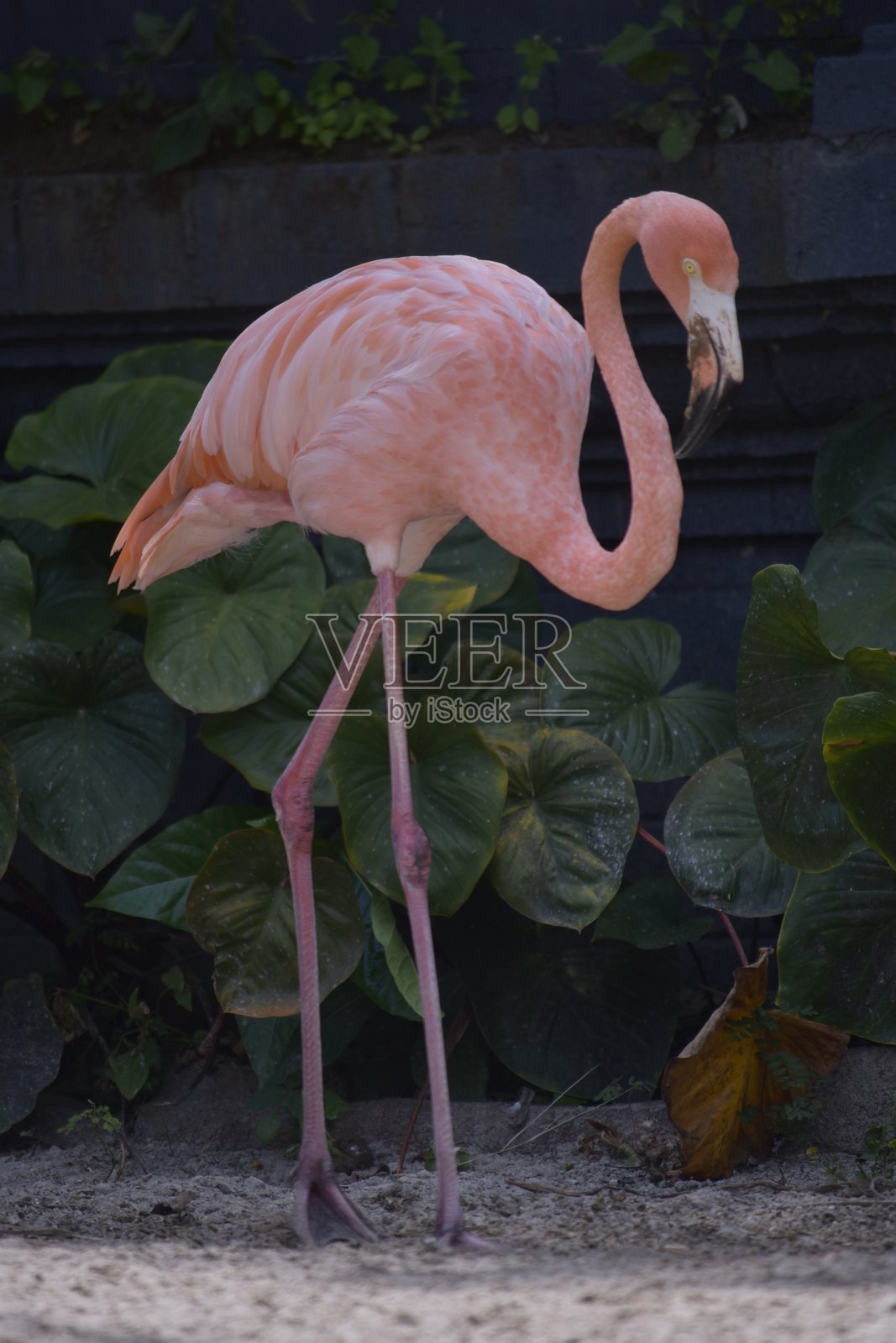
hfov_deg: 5.2
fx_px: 9797
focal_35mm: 262
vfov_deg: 7.8
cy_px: 672
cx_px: 448
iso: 100
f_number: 5.6
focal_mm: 175
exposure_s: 1/500
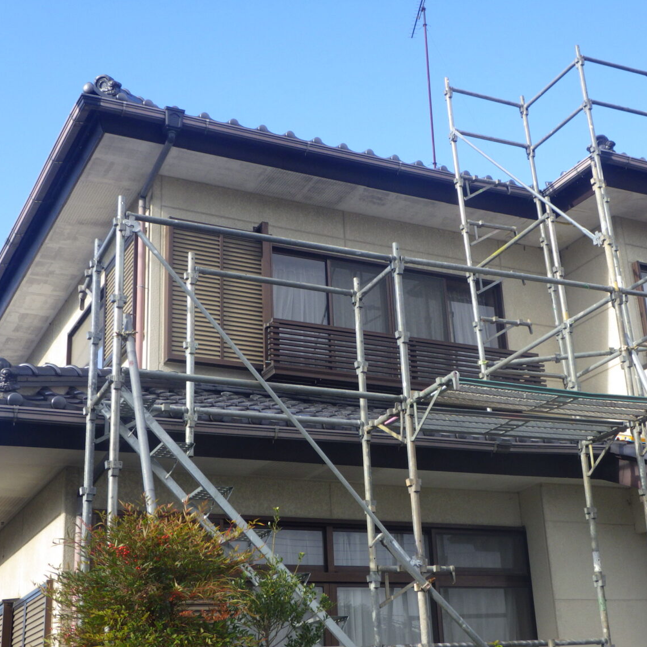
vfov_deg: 34.0
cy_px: 326
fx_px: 1057
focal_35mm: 50
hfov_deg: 33.9
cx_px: 386
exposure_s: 1/160
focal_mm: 7.5
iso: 125
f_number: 5
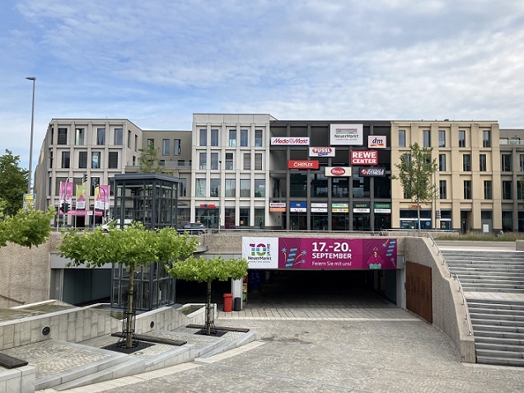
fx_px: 424
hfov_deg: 63.4
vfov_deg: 49.7
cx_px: 262
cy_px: 196
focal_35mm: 28
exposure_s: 1/1245
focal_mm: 3.99
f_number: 1.8
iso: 32
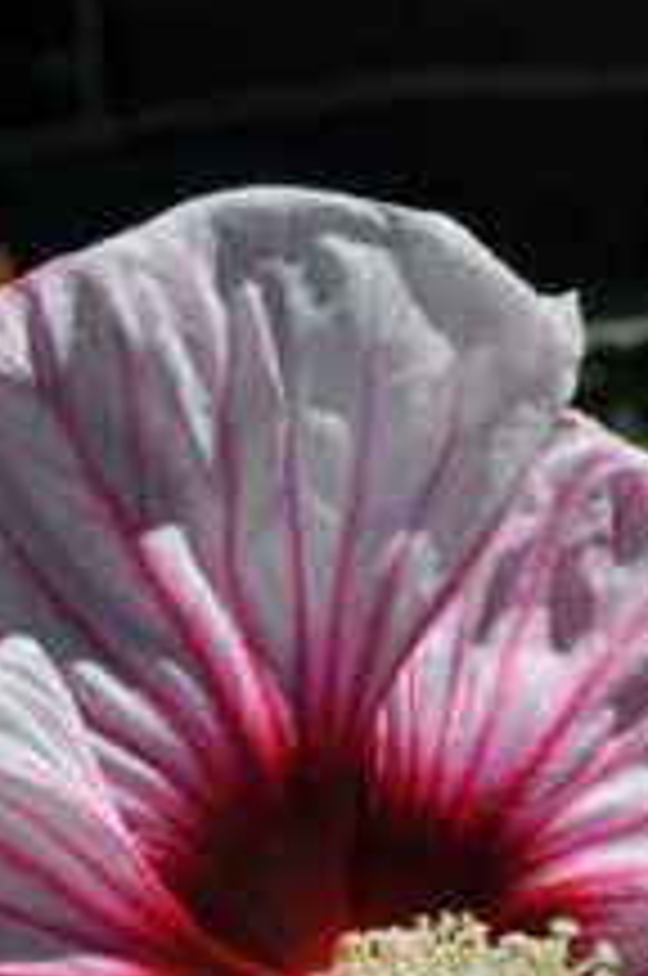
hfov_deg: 9.8
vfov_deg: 14.3
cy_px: 1178
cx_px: 245
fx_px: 3774
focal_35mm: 139
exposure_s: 1/500
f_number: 11
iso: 200
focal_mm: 35
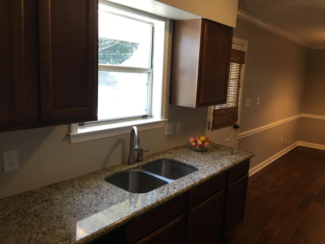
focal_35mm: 29
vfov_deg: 48.2
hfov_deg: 61.7
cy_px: 122
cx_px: 162
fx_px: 272
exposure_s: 1/15
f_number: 2.2
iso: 25
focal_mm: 4.15
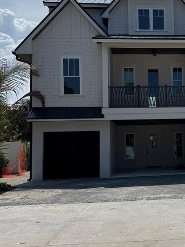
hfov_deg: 26.6
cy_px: 117
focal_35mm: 52
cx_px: 183
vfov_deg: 36.8
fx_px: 371
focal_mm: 6.76
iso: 80
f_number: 1.78
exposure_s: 1/12346
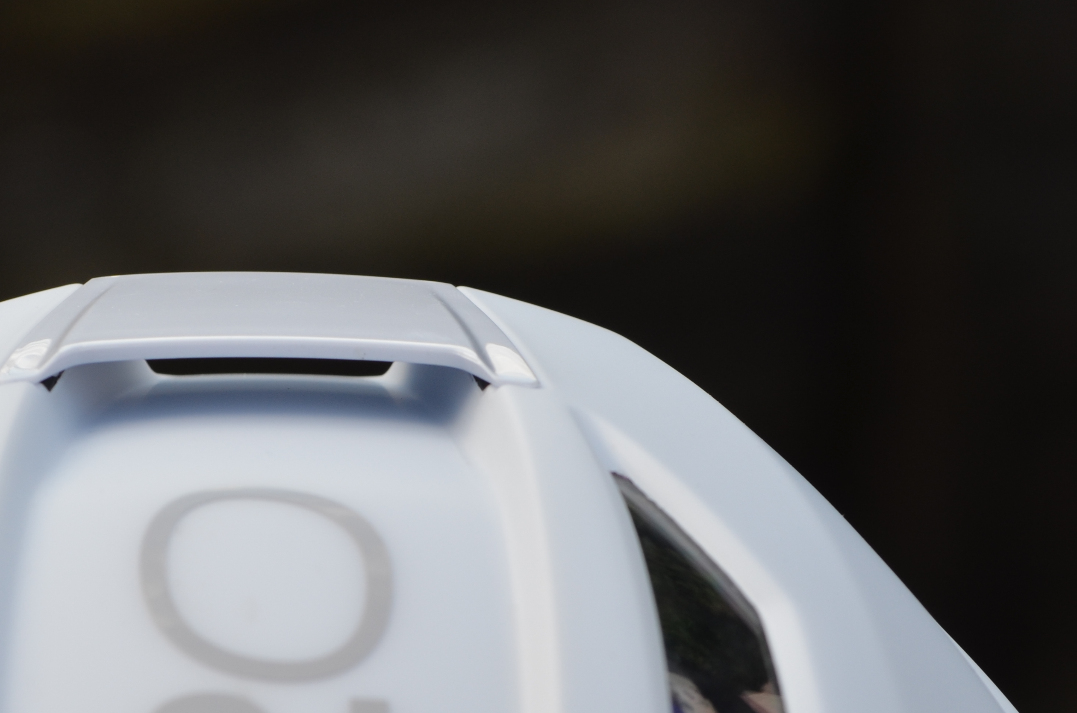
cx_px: 250
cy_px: 388
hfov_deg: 6.7
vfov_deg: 4.4
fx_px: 9194
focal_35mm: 308
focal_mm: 105
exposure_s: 1/250
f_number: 8
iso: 200
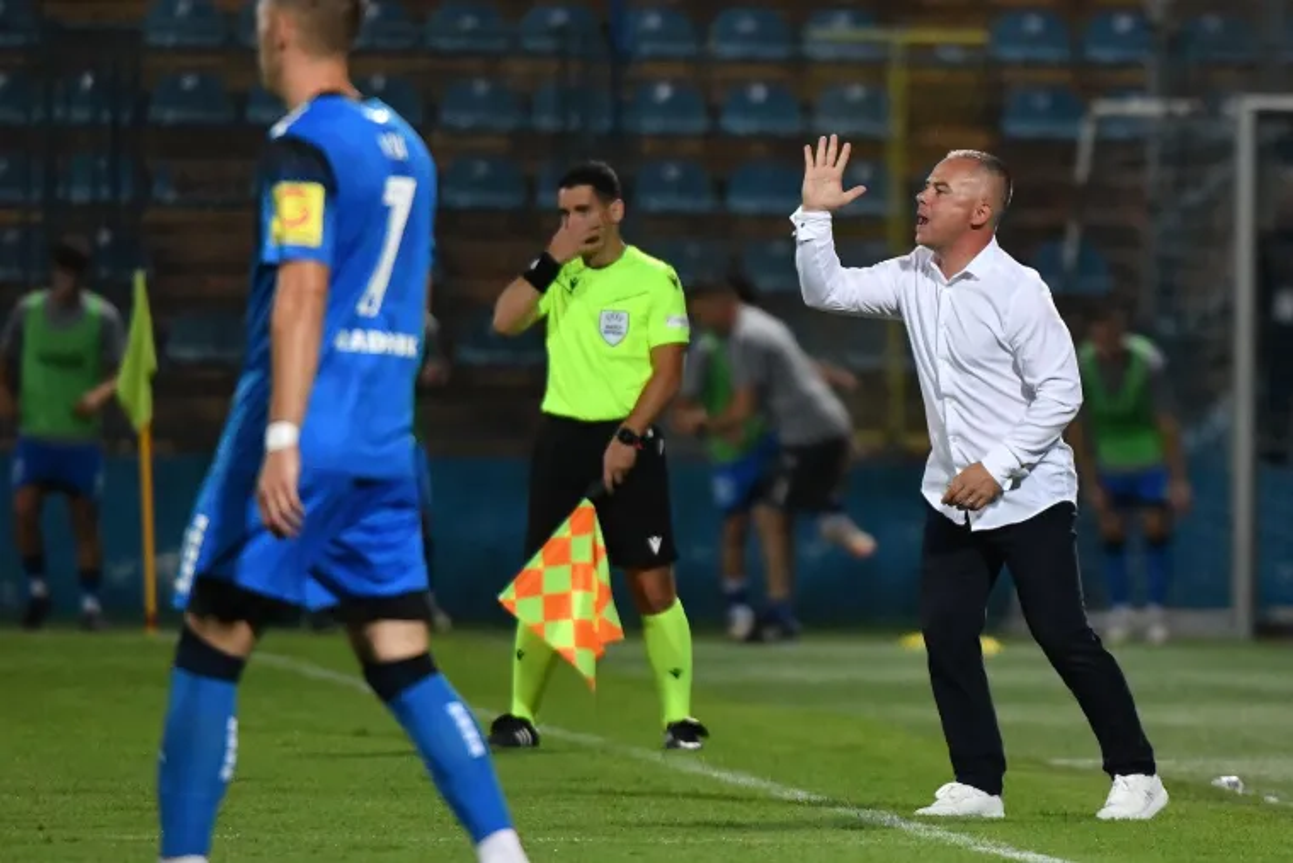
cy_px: 432
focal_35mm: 350
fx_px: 12572
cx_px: 646
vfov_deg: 3.9
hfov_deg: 5.9
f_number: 4
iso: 4000
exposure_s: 1/1000
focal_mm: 350
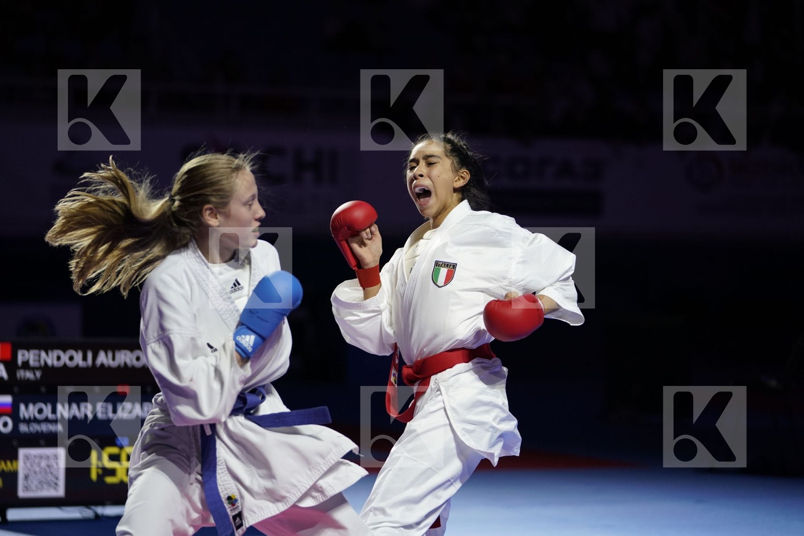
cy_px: 268
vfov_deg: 10.7
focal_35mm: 128
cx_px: 402
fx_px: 2858
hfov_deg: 16.0
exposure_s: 1/1000
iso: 1250
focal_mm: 128
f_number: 2.8
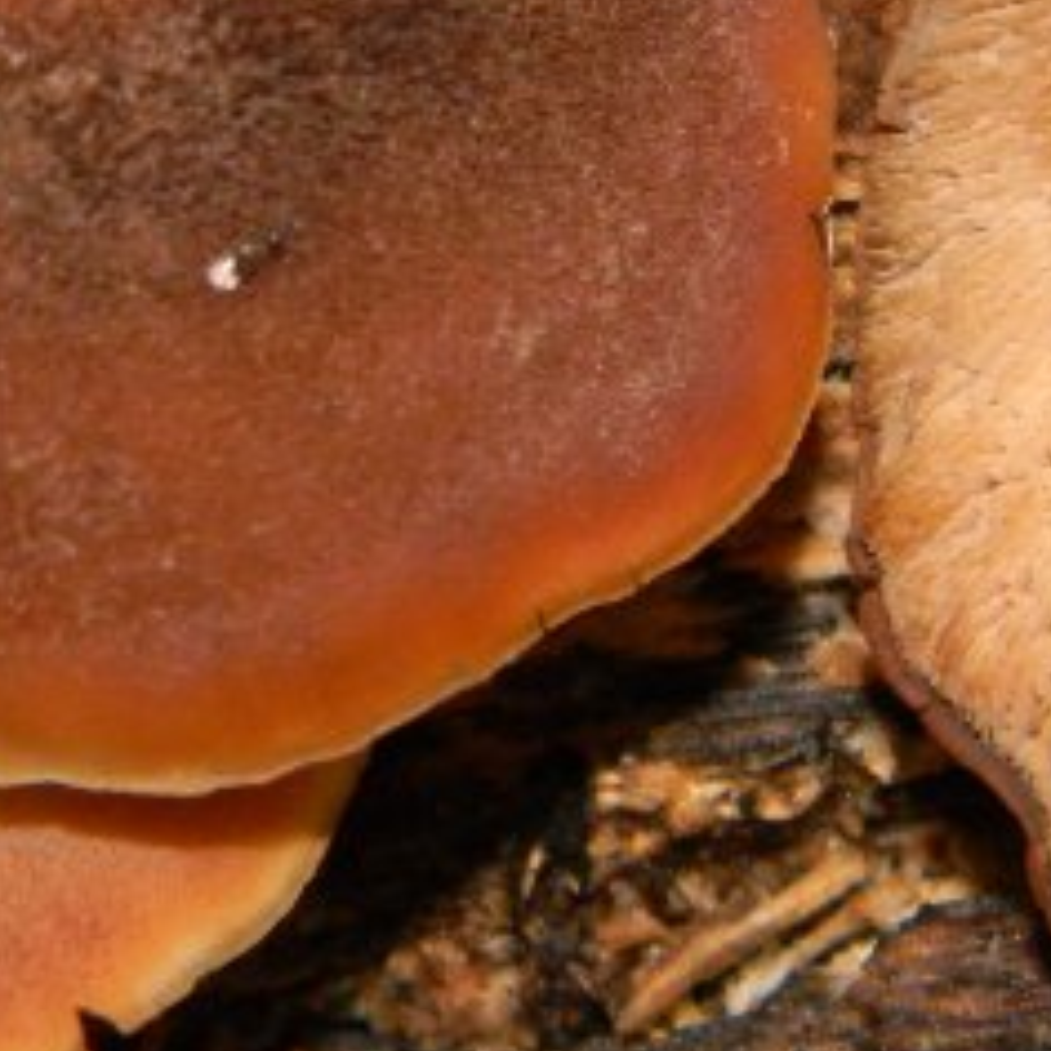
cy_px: 281
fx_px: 8553
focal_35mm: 249
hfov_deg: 7.0
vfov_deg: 7.0
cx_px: 650
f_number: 9
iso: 200
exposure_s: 1/30
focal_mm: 15.1
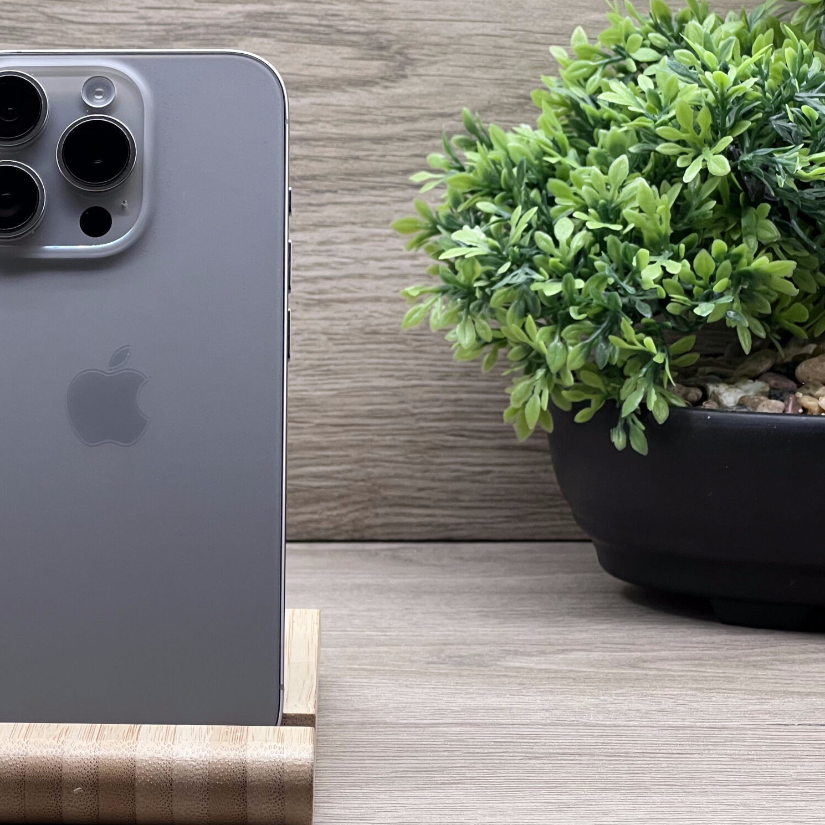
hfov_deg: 14.8
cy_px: 360
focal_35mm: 117
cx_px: 145
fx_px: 3155
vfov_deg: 14.9
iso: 80
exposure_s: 1/100
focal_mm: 9
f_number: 2.8
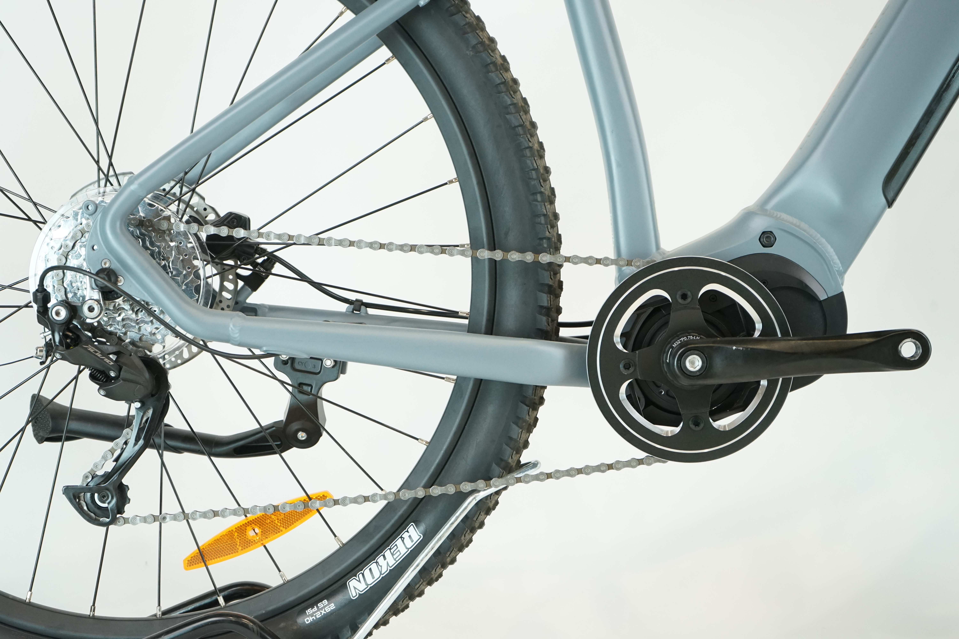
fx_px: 1865
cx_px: 480
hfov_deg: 28.8
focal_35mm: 70
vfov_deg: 19.5
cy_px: 320
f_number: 6.3
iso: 2000
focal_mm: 70
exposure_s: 1/200
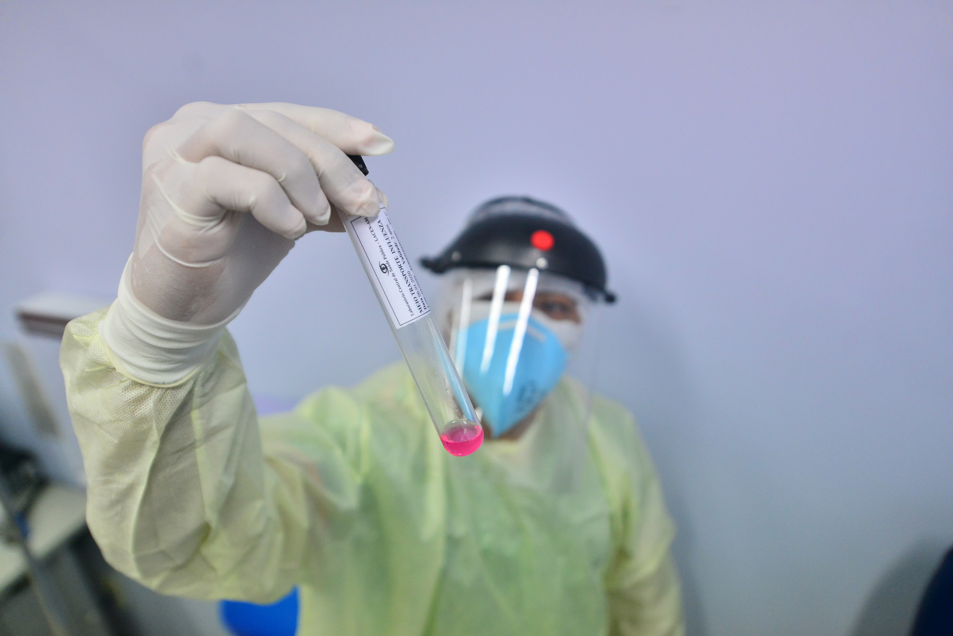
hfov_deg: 73.7
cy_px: 318
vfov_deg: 53.1
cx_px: 476
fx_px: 635
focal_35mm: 24
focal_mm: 24
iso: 1250
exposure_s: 1/500
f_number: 2.8
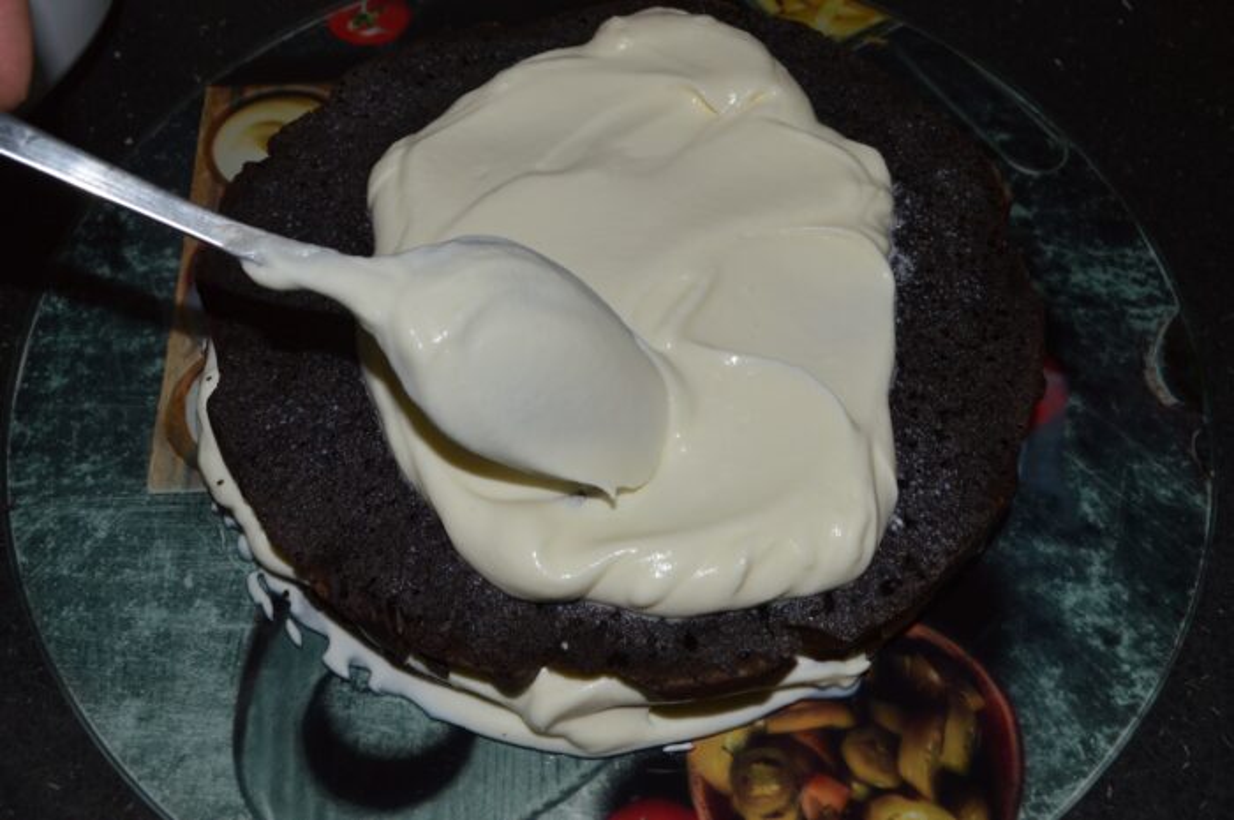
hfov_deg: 49.6
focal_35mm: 39
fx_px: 1335
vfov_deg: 34.1
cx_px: 617
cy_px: 410
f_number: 8
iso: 100
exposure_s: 1/60
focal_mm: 26
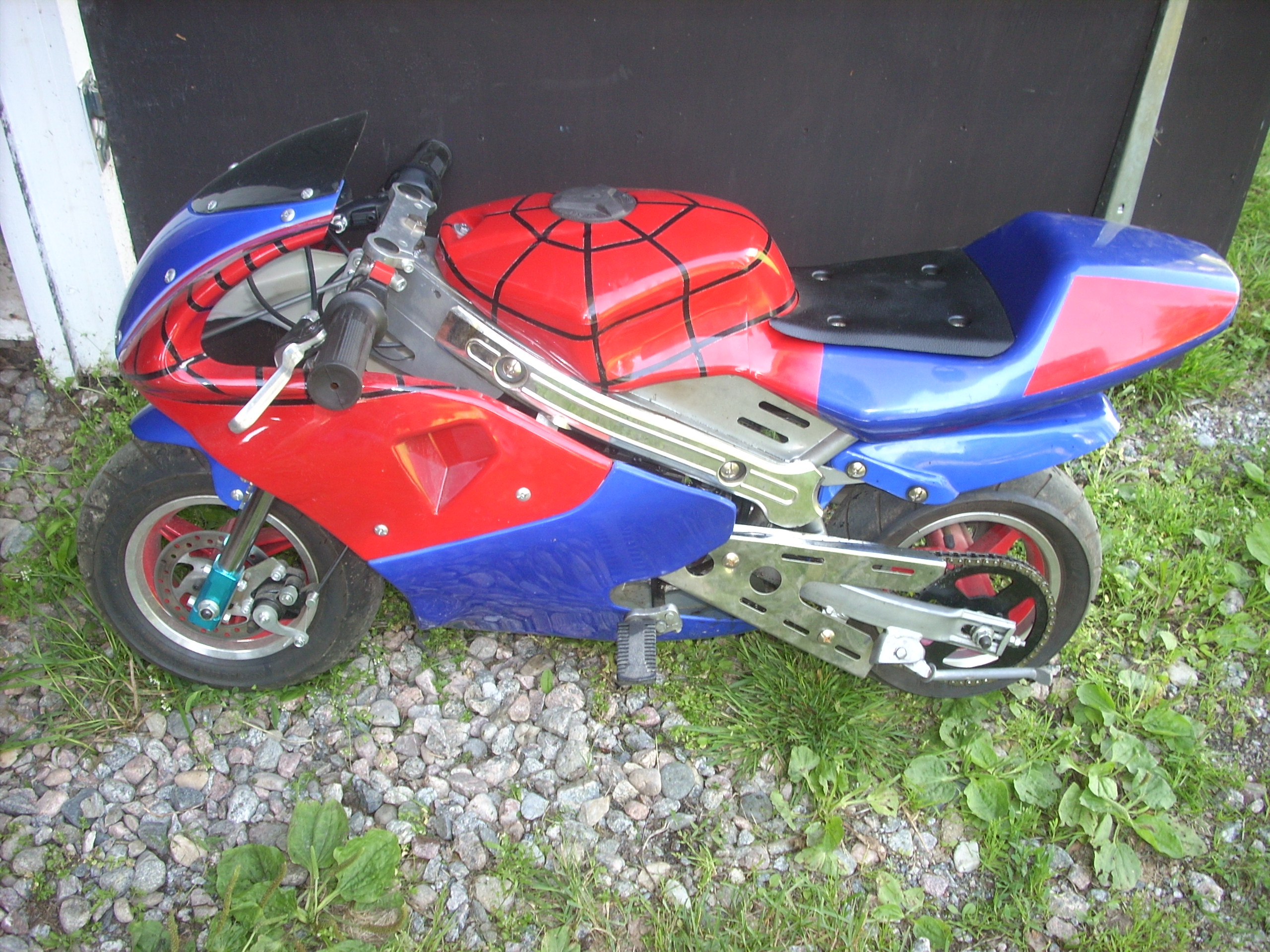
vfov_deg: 38.7
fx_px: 1357
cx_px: 635
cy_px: 476
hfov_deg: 50.1
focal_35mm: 37
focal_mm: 6.2
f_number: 2.8
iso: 64
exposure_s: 1/30
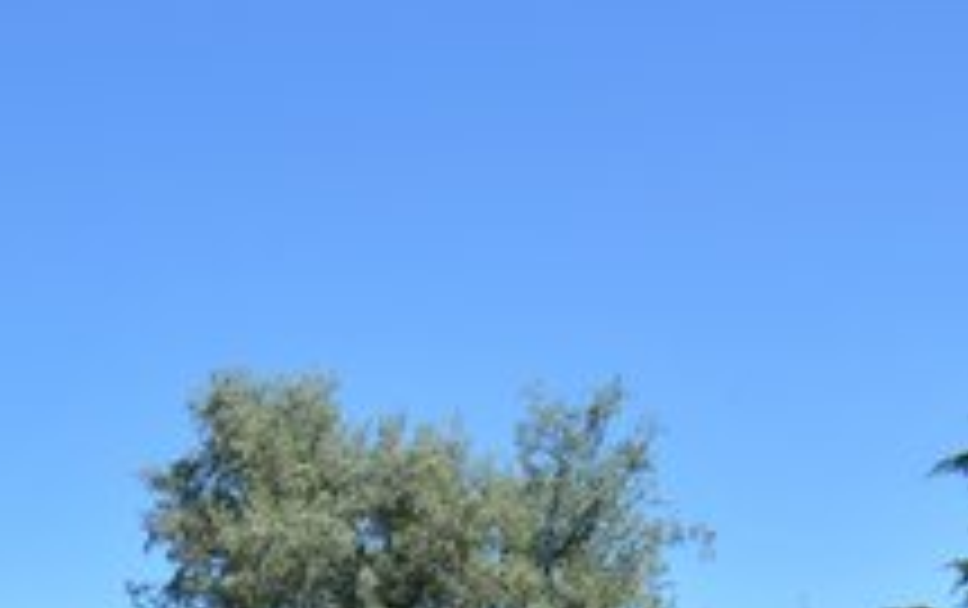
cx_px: -365
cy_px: 950
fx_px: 2694
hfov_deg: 18.6
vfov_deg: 12.2
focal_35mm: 102
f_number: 10
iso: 320
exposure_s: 1/400
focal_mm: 18
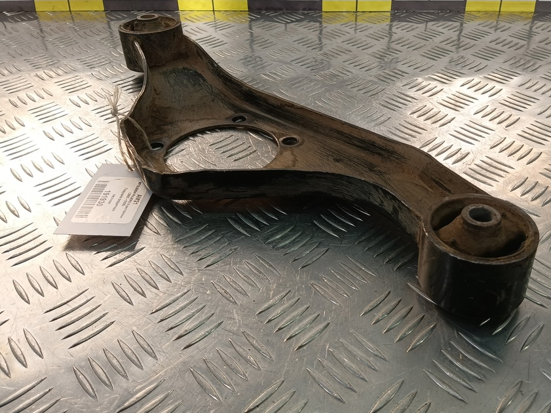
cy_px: 173
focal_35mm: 28
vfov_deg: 49.6
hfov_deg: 63.0
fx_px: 446
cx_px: 324
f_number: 1.6
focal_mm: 4.11
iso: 51
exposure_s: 1/118
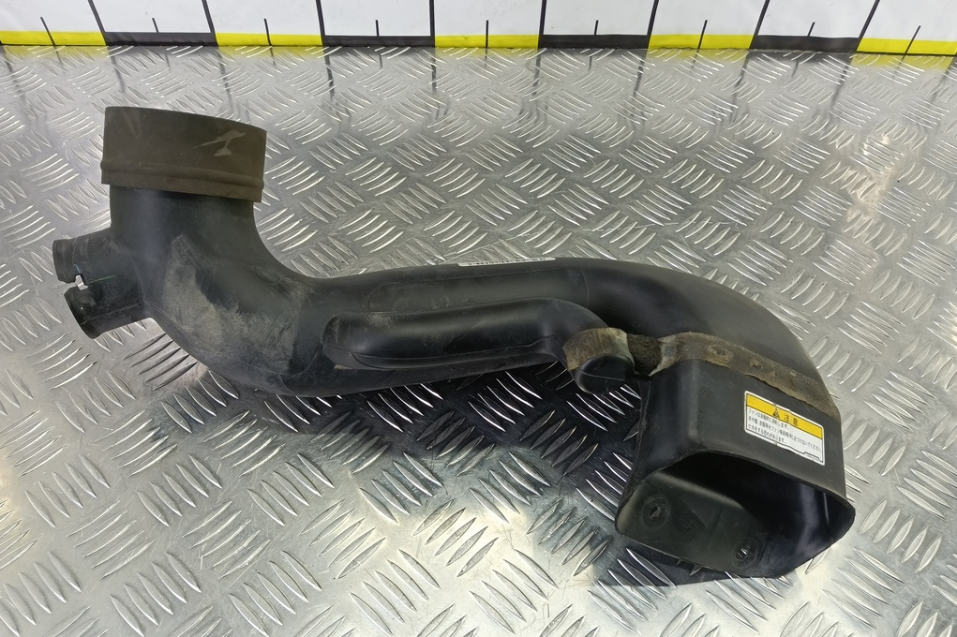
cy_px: 314
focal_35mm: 24
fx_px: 638
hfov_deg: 73.8
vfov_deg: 53.1
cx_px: 478
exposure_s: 1/50
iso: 146
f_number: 1.6
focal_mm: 4.11
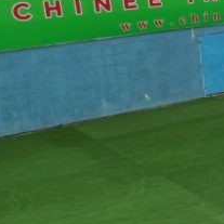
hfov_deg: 12.6
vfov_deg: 16.6
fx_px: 769
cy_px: 97
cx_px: 551
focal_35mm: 105
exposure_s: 1/2000
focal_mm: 6.72
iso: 130
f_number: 1.7
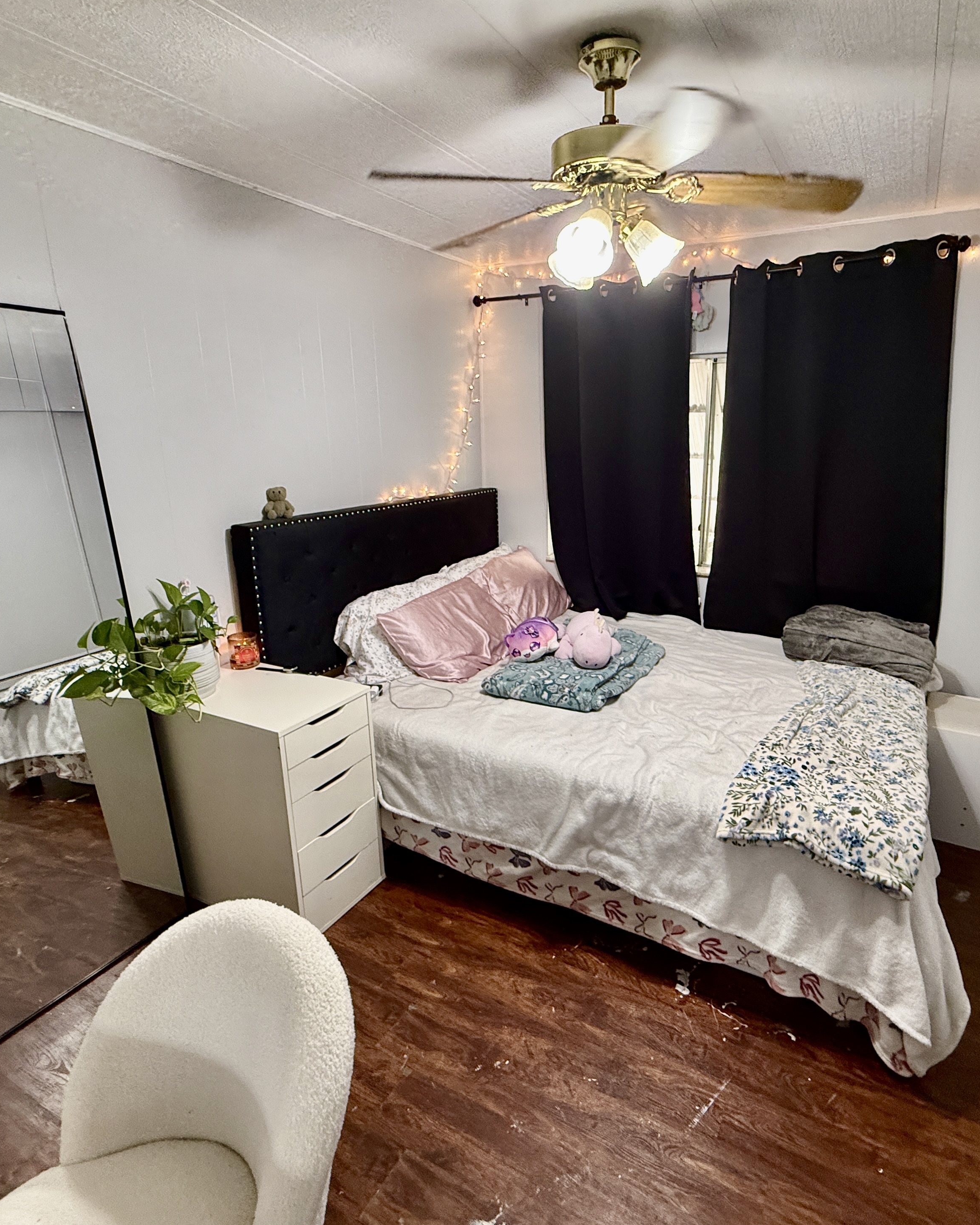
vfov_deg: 83.3
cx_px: 542
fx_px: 689
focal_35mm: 19
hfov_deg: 70.6
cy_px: 596
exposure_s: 1/60
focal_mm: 2.22
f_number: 2.2
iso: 250
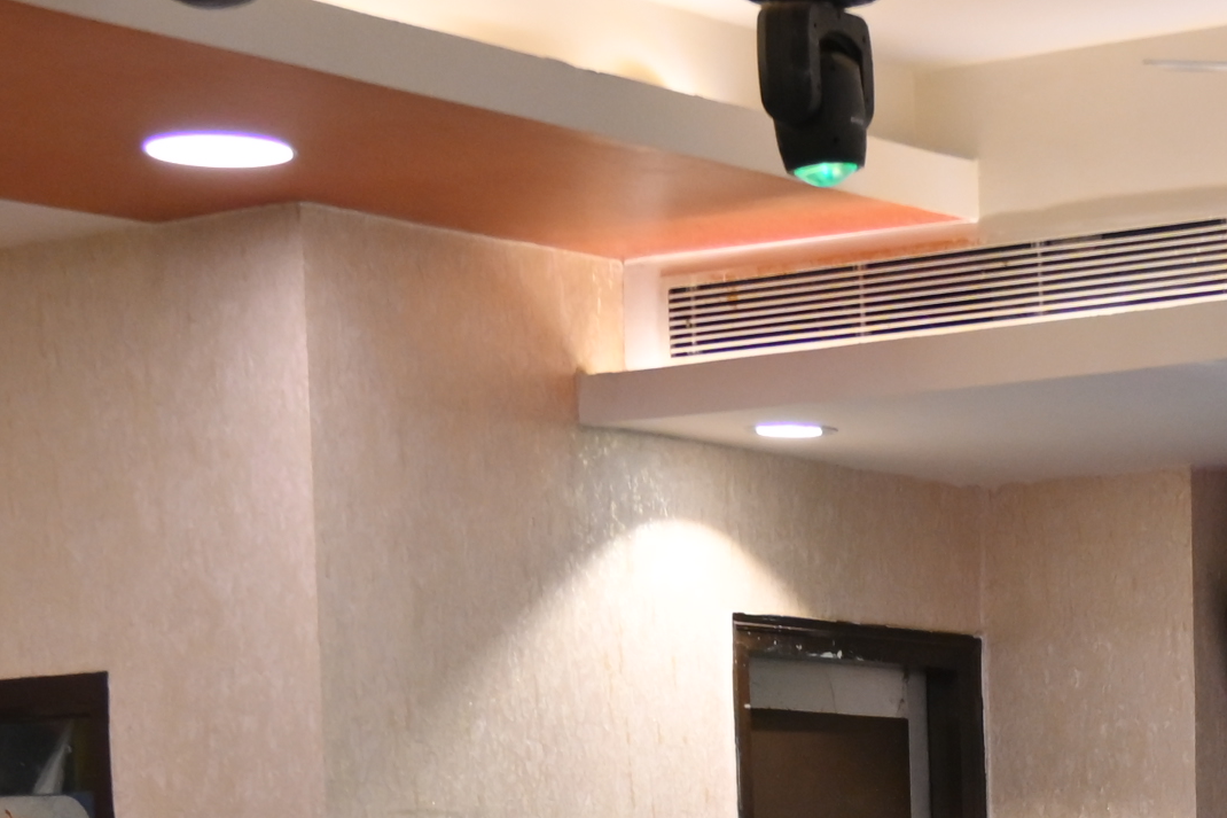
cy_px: 1460
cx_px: 1289
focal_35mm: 123
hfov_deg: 16.3
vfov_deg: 10.5
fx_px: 4190
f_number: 4
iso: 640
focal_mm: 21
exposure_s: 1/160
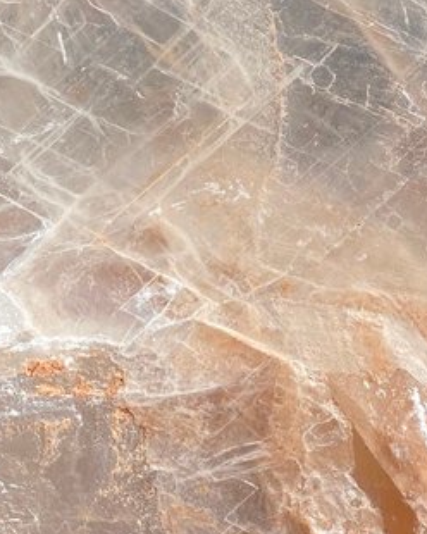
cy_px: 147
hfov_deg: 16.3
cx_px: 409
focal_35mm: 93
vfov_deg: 20.5
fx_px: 1469
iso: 32
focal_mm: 4.25
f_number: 1.8
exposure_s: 1/3497
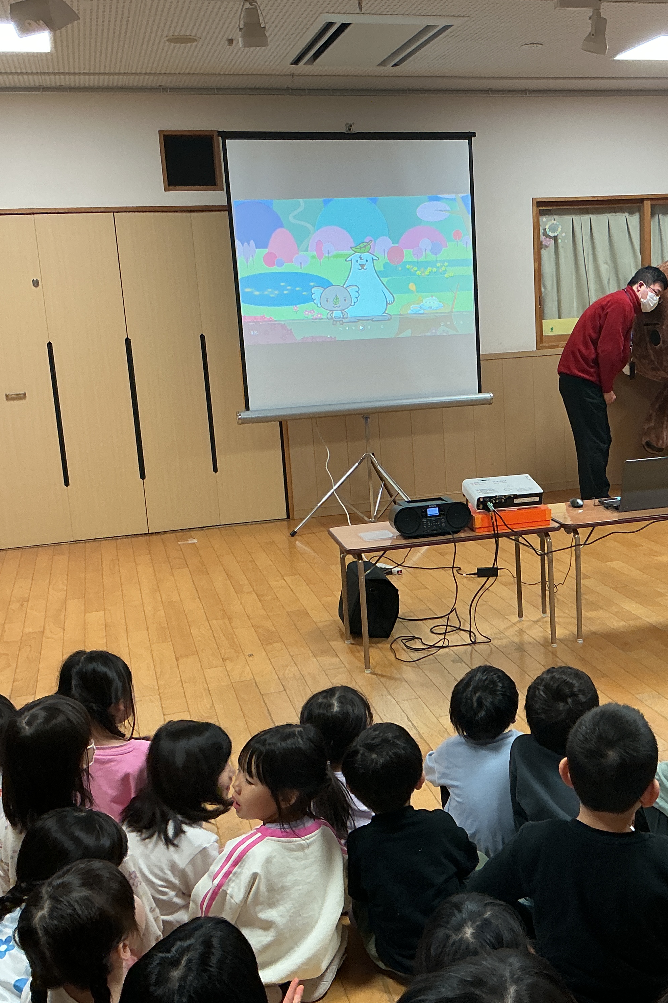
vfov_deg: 47.4
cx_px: 464
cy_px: 509
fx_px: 1141
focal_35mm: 41
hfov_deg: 32.3
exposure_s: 1/60
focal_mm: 3
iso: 64
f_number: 1.8
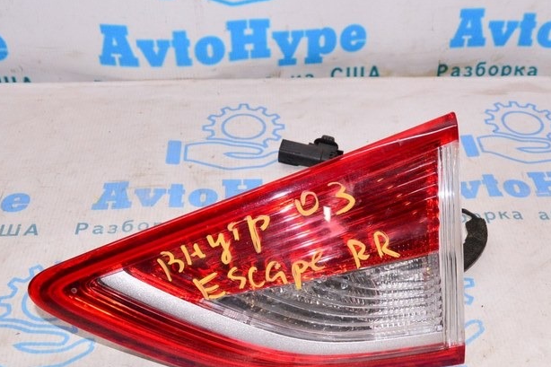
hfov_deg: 39.3
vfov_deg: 26.8
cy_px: 243
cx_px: 352
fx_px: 765
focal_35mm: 50
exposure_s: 1/200
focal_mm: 20
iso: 1600
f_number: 8
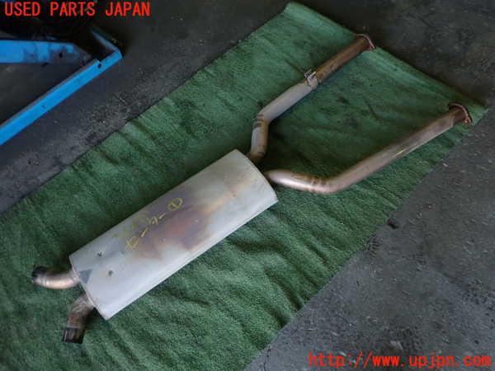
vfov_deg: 46.8
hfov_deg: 60.0
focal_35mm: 30
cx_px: 248
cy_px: 186
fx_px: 429
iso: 200
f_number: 2.3
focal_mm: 5.4
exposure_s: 1/40
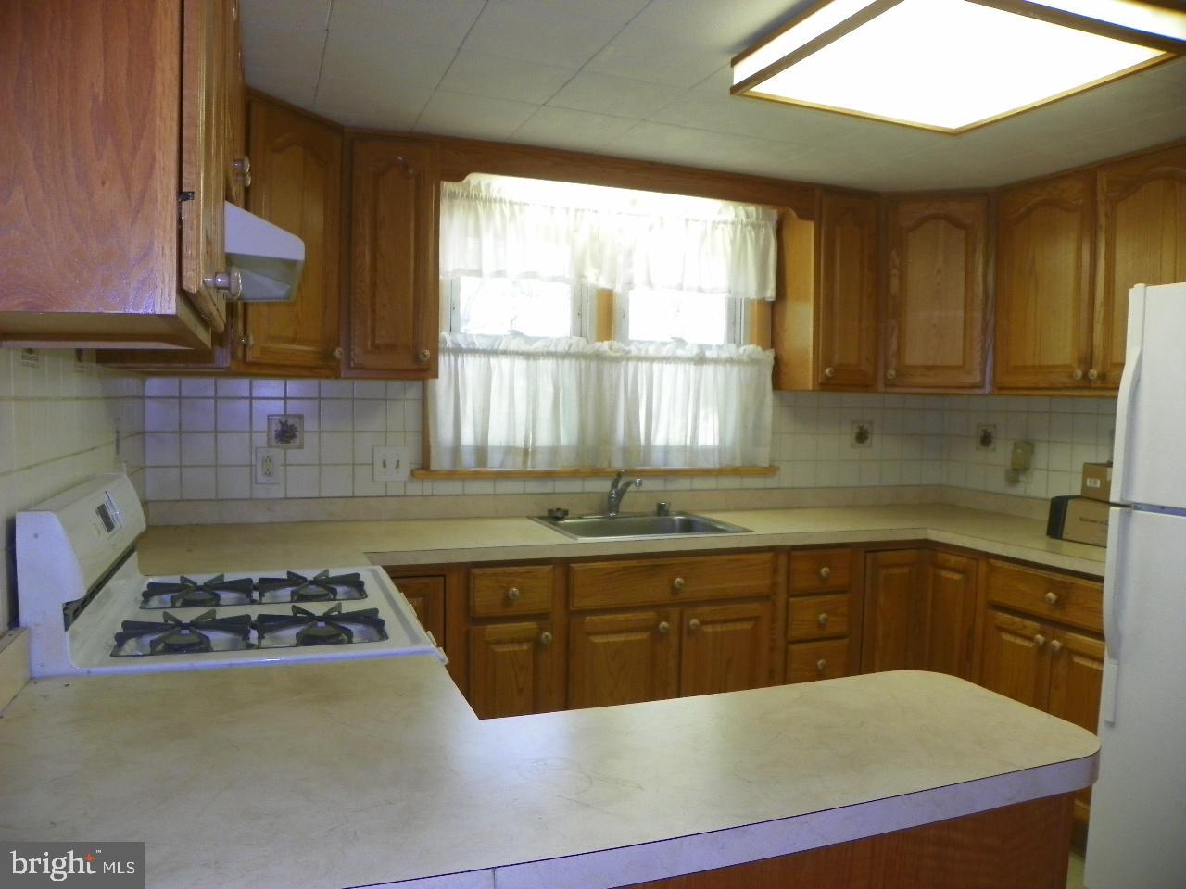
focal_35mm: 26
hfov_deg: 67.3
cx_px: 593
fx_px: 891
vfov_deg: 53.1
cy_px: 444
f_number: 2.8
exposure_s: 1/30
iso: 200
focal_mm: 4.6
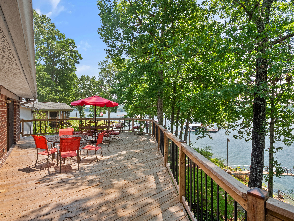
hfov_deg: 94.5
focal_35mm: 16
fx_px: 136
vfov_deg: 78.1
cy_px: 110
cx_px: 147
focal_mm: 8
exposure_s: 1/320
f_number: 5.6
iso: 400
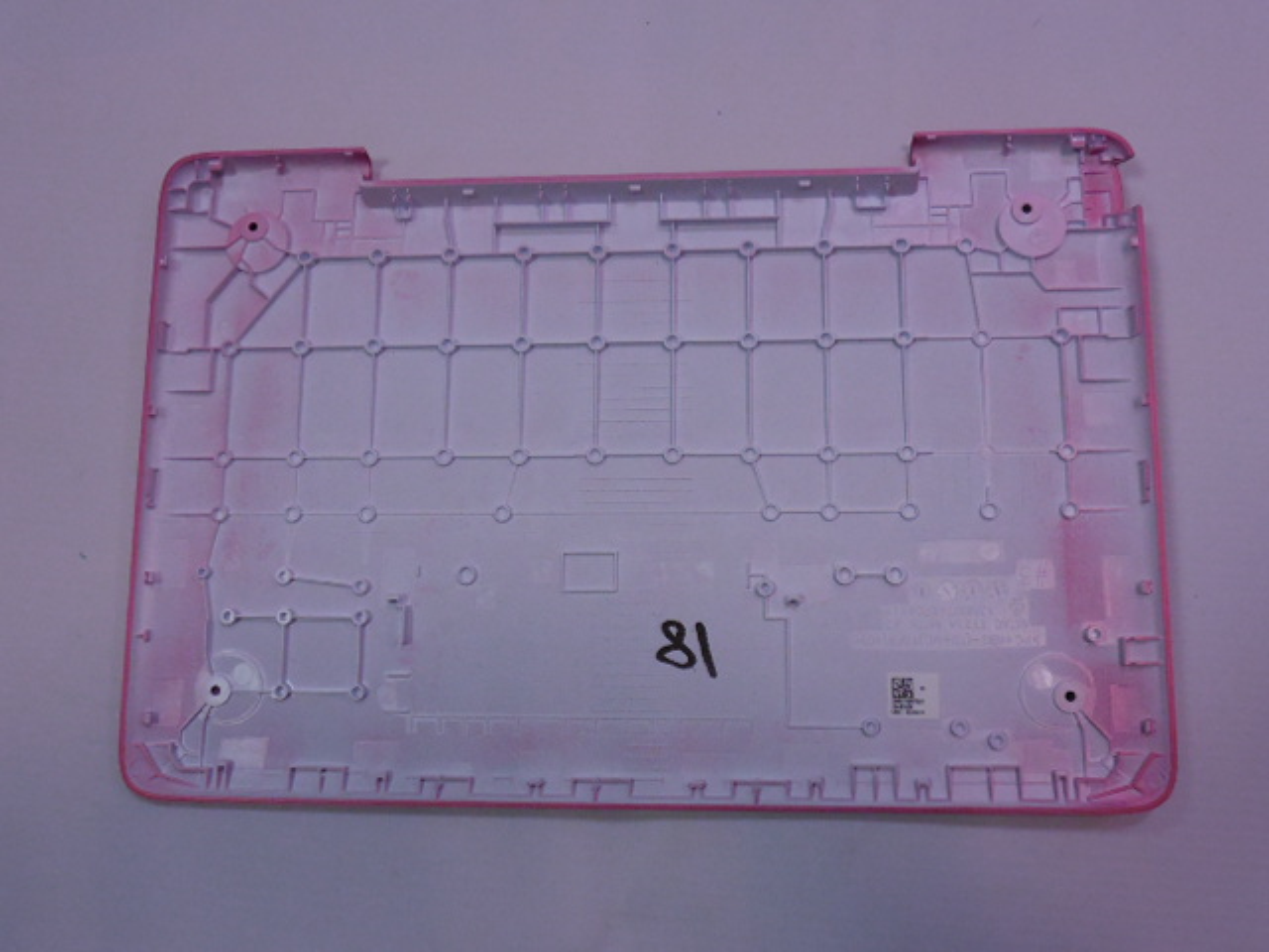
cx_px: 634
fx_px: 1246
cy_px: 476
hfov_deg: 54.0
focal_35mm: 34
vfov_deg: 41.8
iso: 800
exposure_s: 1/250
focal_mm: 6
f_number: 3.9
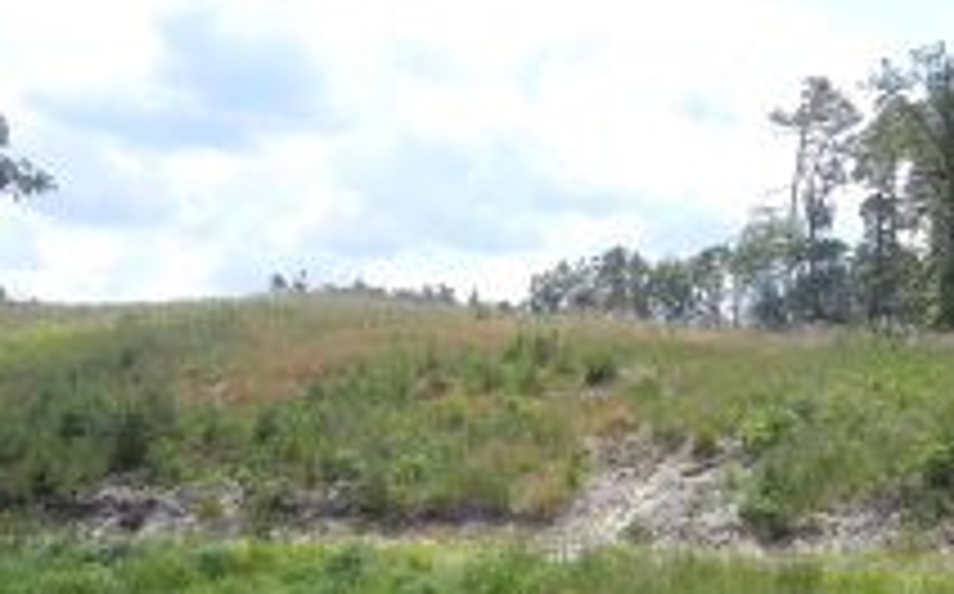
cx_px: 594
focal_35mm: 66
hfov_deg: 31.0
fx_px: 1714
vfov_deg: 19.6
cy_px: 423
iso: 160
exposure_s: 1/987
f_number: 3.5
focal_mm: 5.4
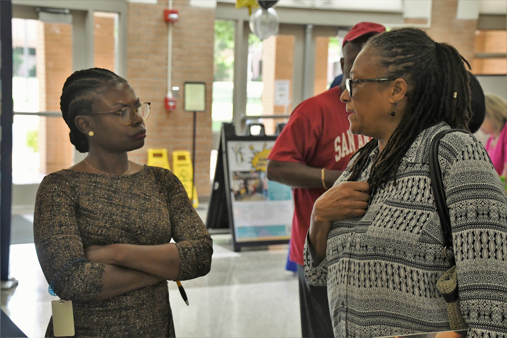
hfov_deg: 30.5
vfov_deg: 20.6
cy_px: 169
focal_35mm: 66
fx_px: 929
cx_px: 254
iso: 3200
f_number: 4.5
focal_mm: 44
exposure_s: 1/640
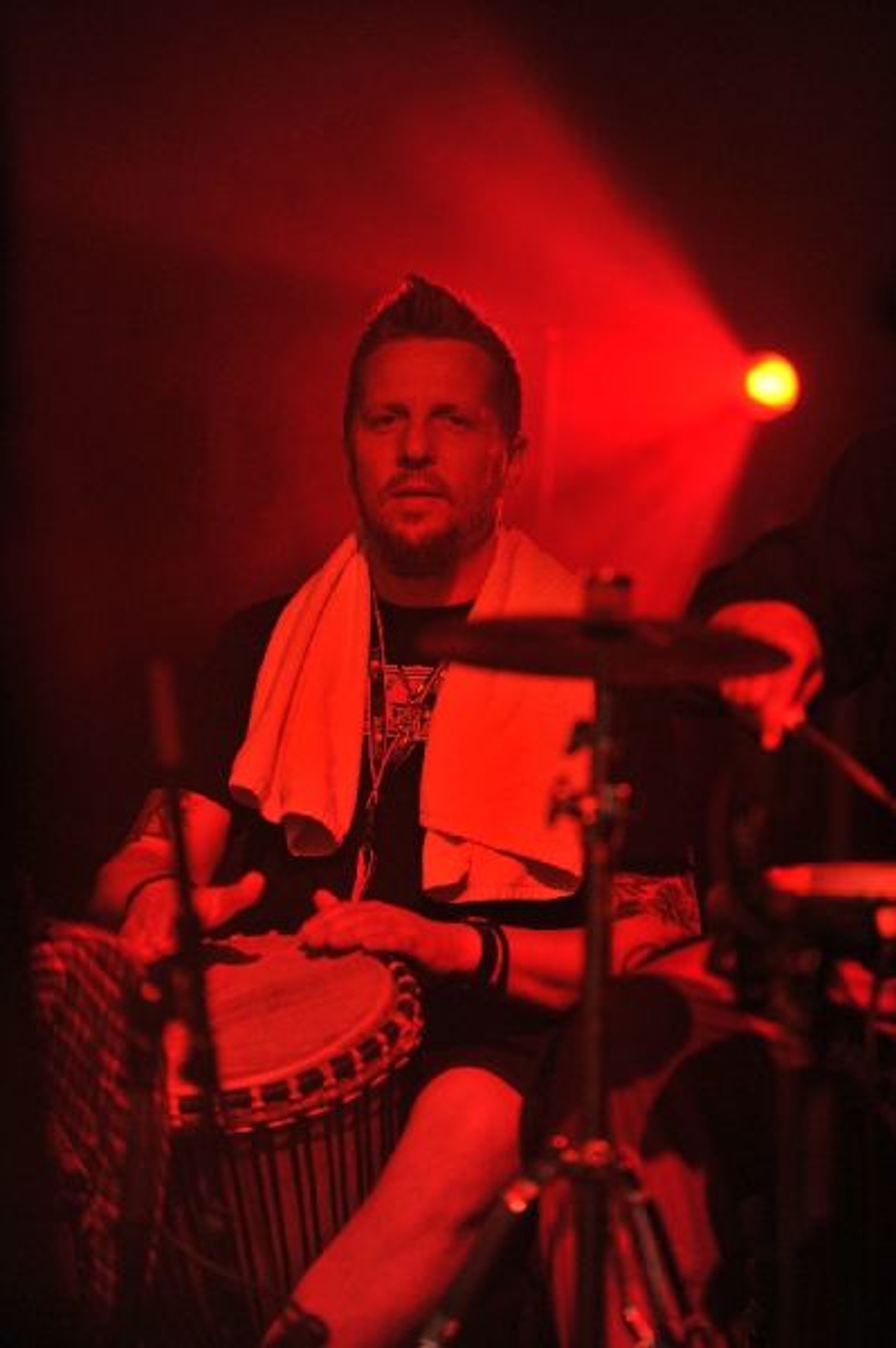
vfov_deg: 10.3
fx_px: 7479
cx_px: 448
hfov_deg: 6.9
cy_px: 674
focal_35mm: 200
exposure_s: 1/250
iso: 1250
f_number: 2.8
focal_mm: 200
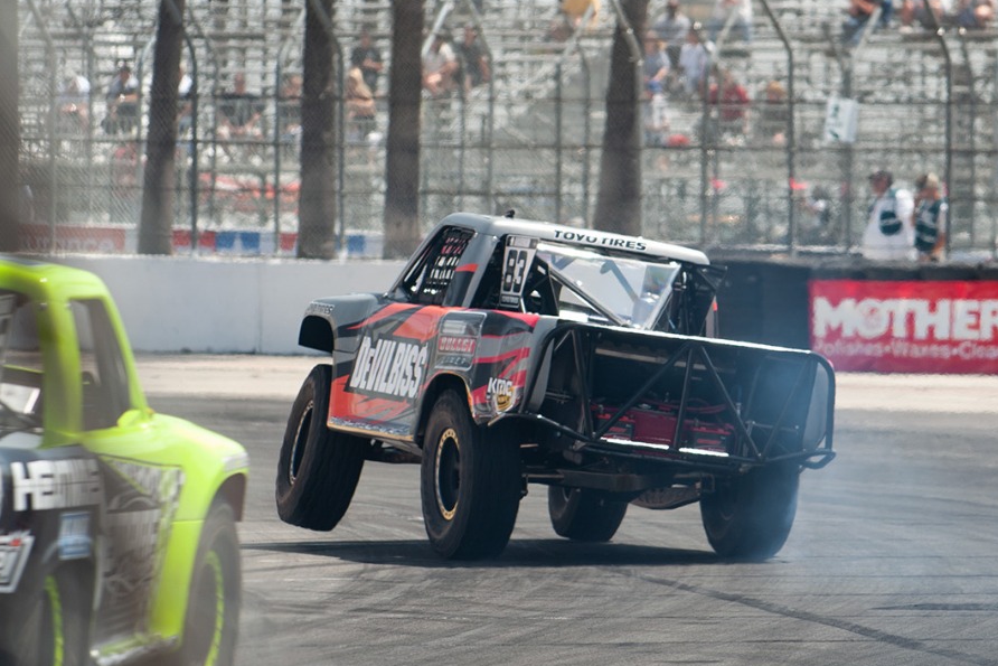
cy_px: 327
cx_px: 584
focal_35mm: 336
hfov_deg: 6.1
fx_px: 9316
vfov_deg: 4.1
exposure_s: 1/400
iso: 100
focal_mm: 185
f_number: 4
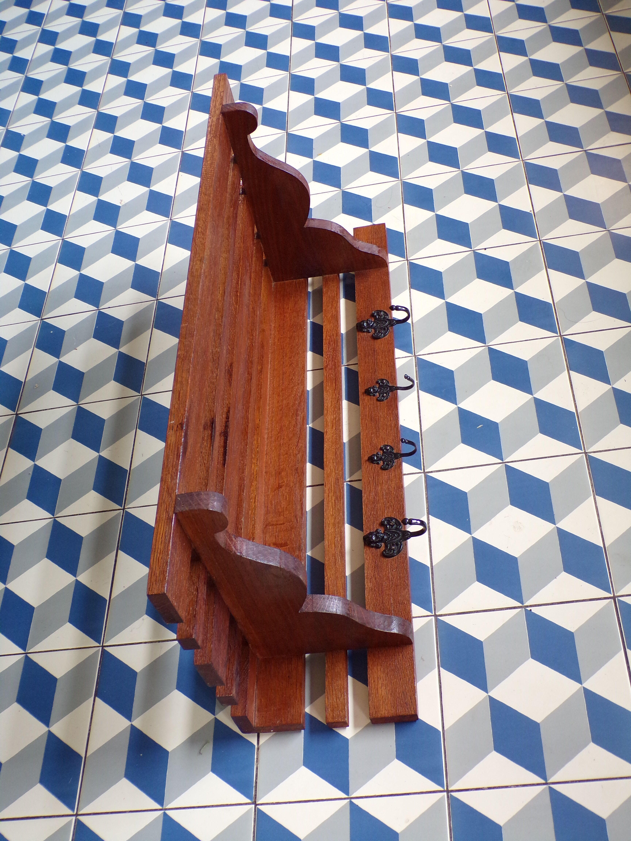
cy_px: 420
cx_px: 316
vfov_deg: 50.1
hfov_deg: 38.7
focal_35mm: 37
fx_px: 899
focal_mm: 6.6
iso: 200
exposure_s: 1/20
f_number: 3.3
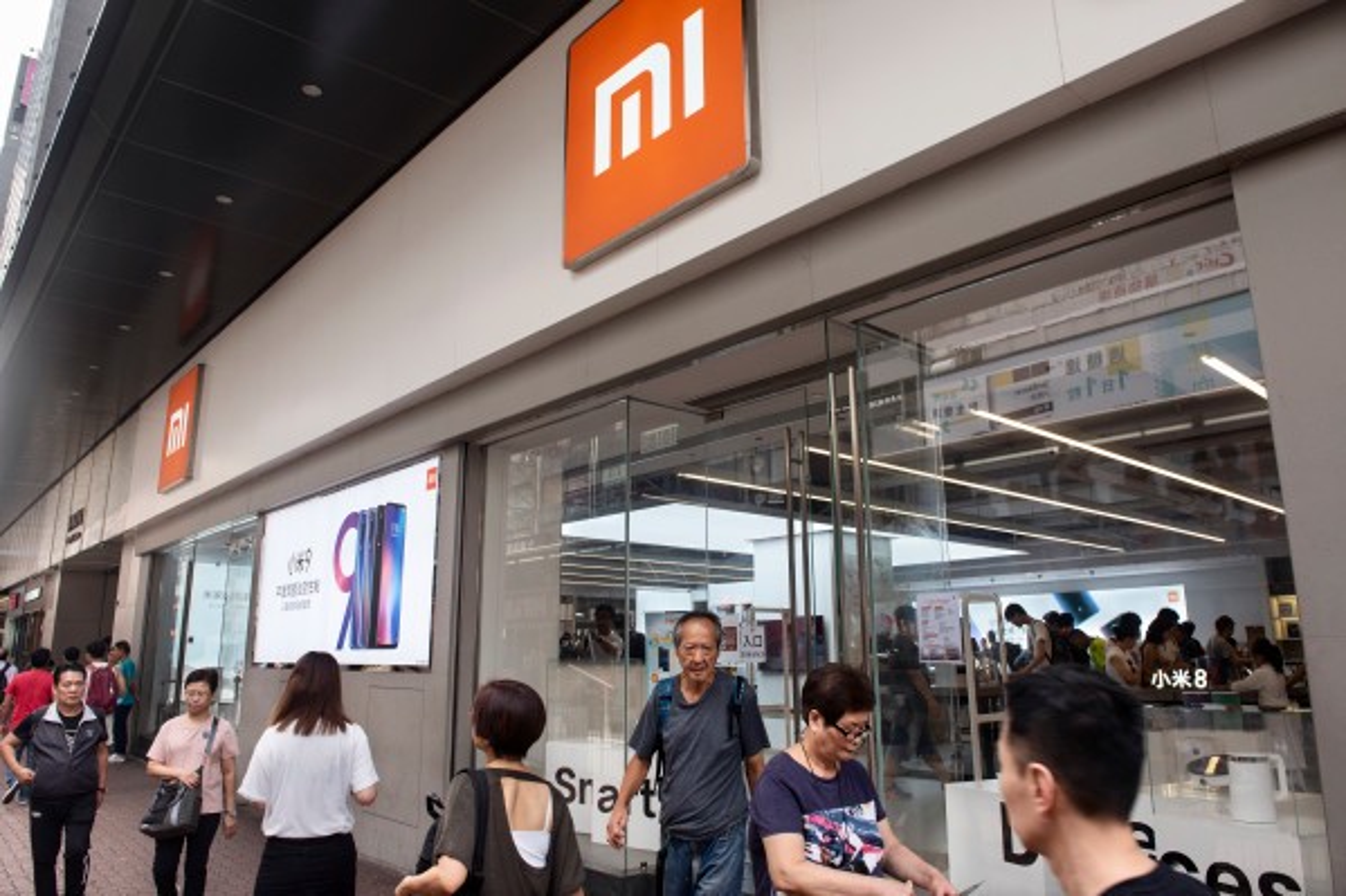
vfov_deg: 53.1
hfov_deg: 73.8
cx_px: 673
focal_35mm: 24
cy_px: 448
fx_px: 897
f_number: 7.1
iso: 640
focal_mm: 24
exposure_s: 1/200
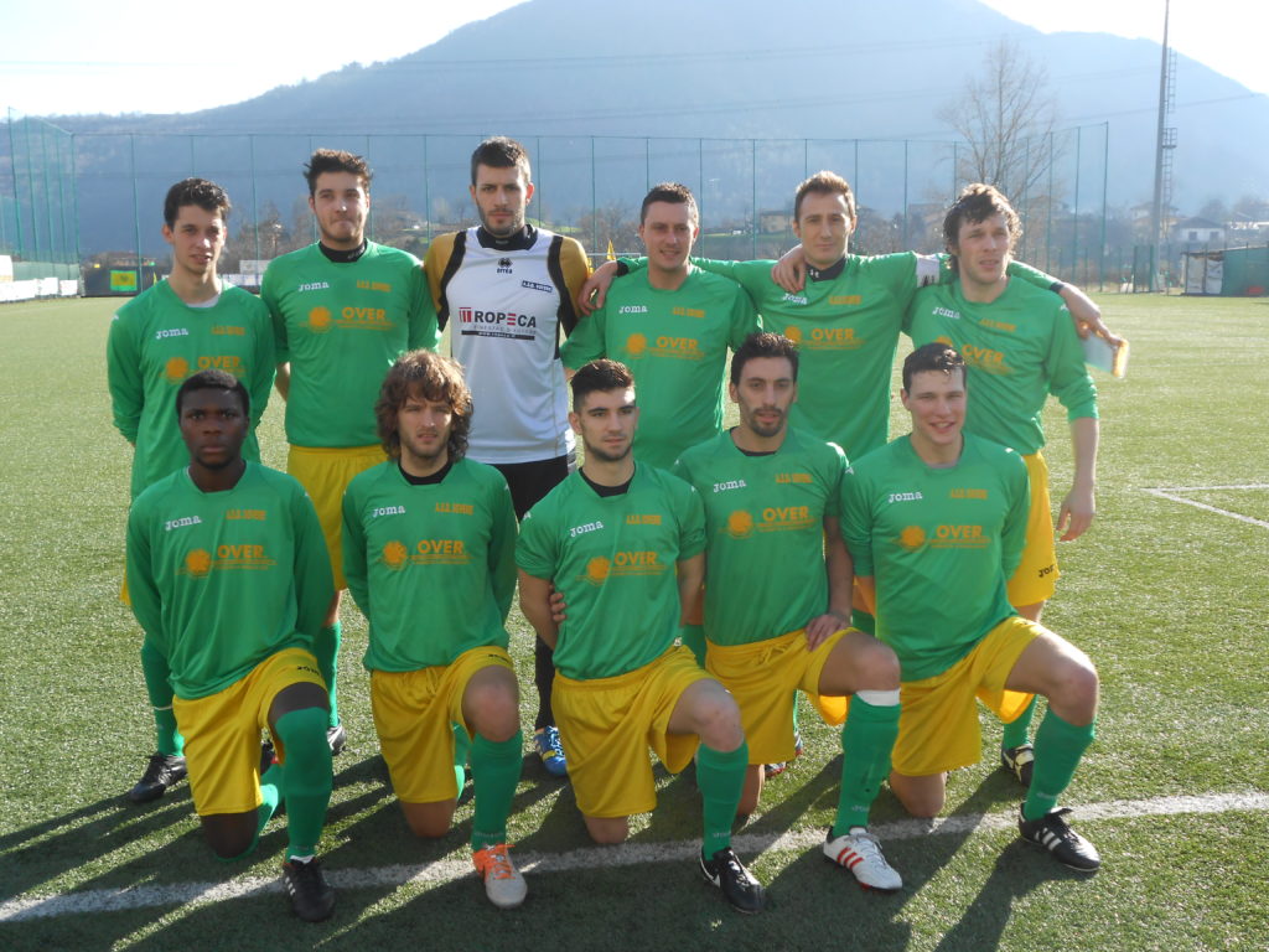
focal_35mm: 38
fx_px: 1393
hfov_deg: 49.0
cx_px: 634
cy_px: 476
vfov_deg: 37.7
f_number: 4.2
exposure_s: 1/250
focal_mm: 6.8
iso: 80
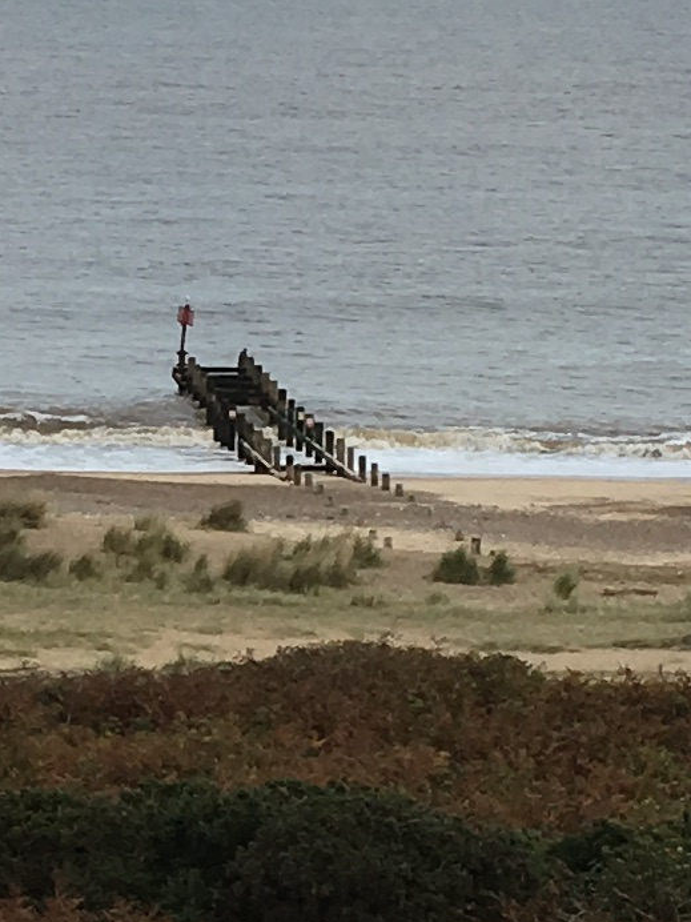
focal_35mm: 169
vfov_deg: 11.7
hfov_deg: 8.8
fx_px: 4498
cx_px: 180
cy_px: 564
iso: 25
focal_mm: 4.15
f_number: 2.2
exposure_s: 1/884
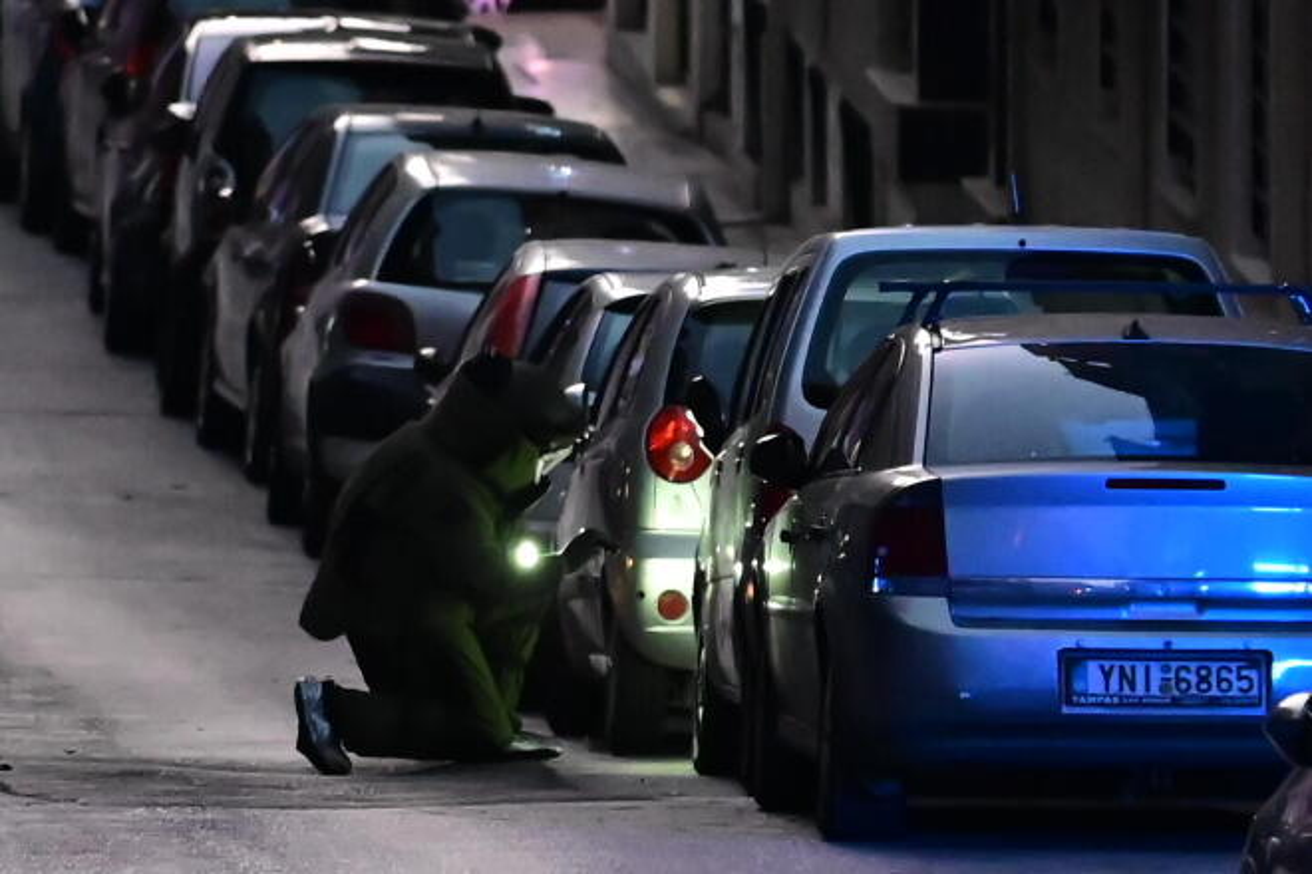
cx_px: 656
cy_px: 437
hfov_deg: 10.3
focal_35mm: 200
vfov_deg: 6.9
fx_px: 7288
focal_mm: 200
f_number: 2.8
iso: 2000
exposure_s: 1/80
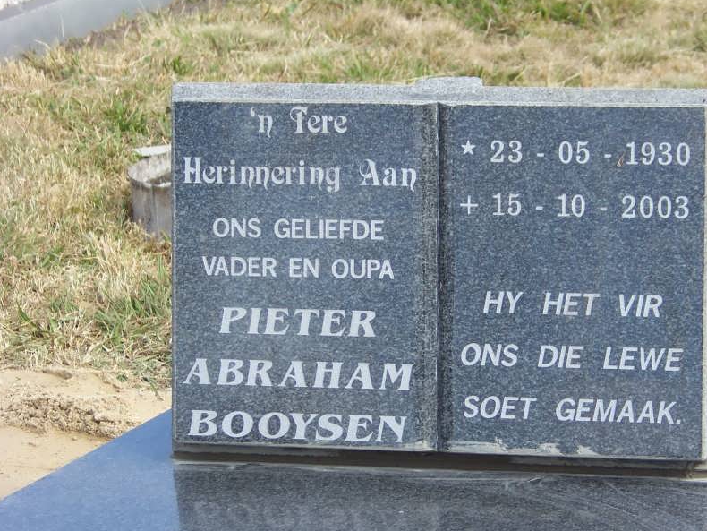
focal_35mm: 161
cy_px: 311
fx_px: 3289
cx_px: 501
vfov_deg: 9.2
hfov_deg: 12.2
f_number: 3.2
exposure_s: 1/320
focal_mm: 17.6
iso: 64
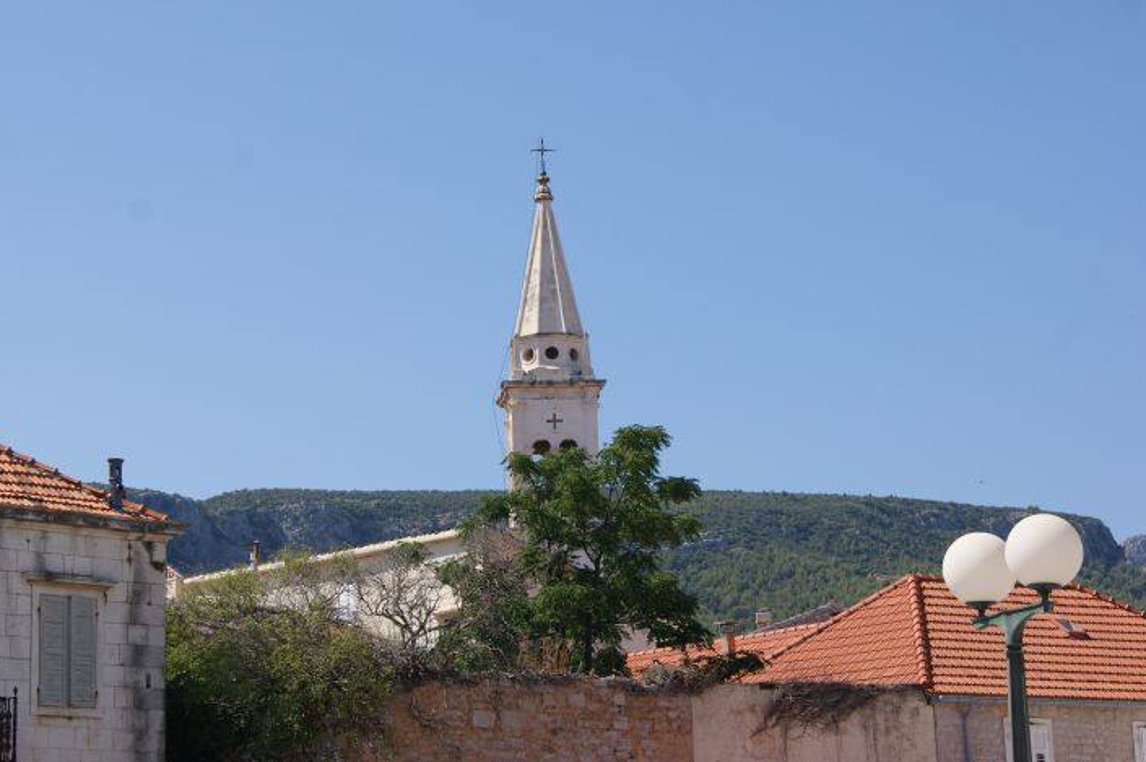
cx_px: 527
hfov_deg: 26.5
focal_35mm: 77
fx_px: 2436
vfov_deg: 17.8
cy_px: 335
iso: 100
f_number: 8
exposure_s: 1/320
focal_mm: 45
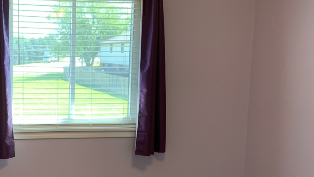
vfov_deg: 21.0
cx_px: 67
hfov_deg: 35.5
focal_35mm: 57
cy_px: 119
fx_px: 475
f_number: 1.8
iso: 64
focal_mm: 4.25
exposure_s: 1/60
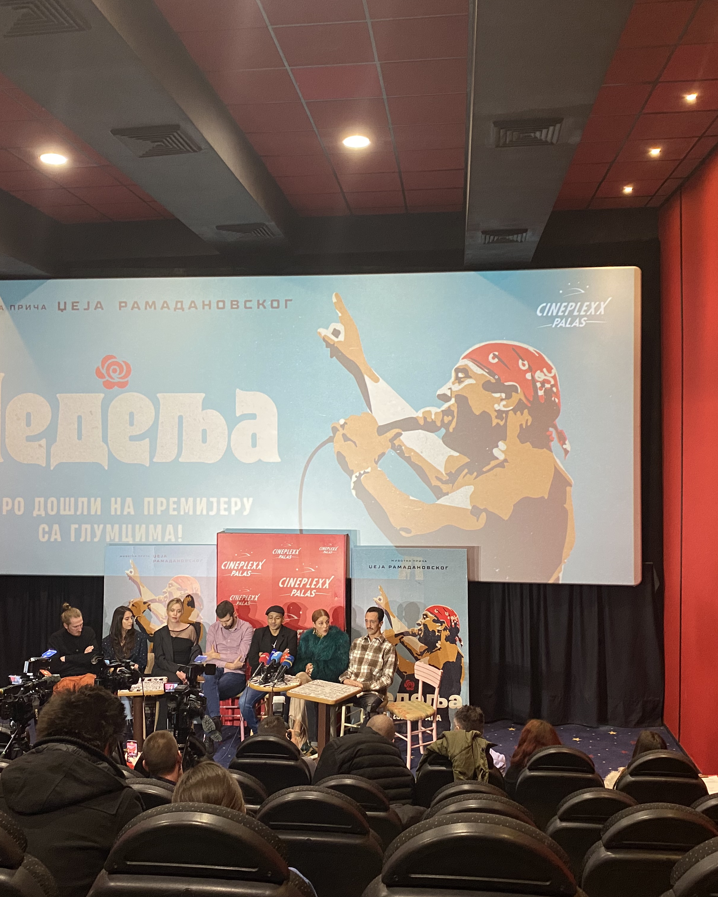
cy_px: 449
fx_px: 903
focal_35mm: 34
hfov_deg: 43.3
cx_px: 332
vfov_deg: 52.8
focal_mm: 4.25
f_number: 1.8
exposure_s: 1/50
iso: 320
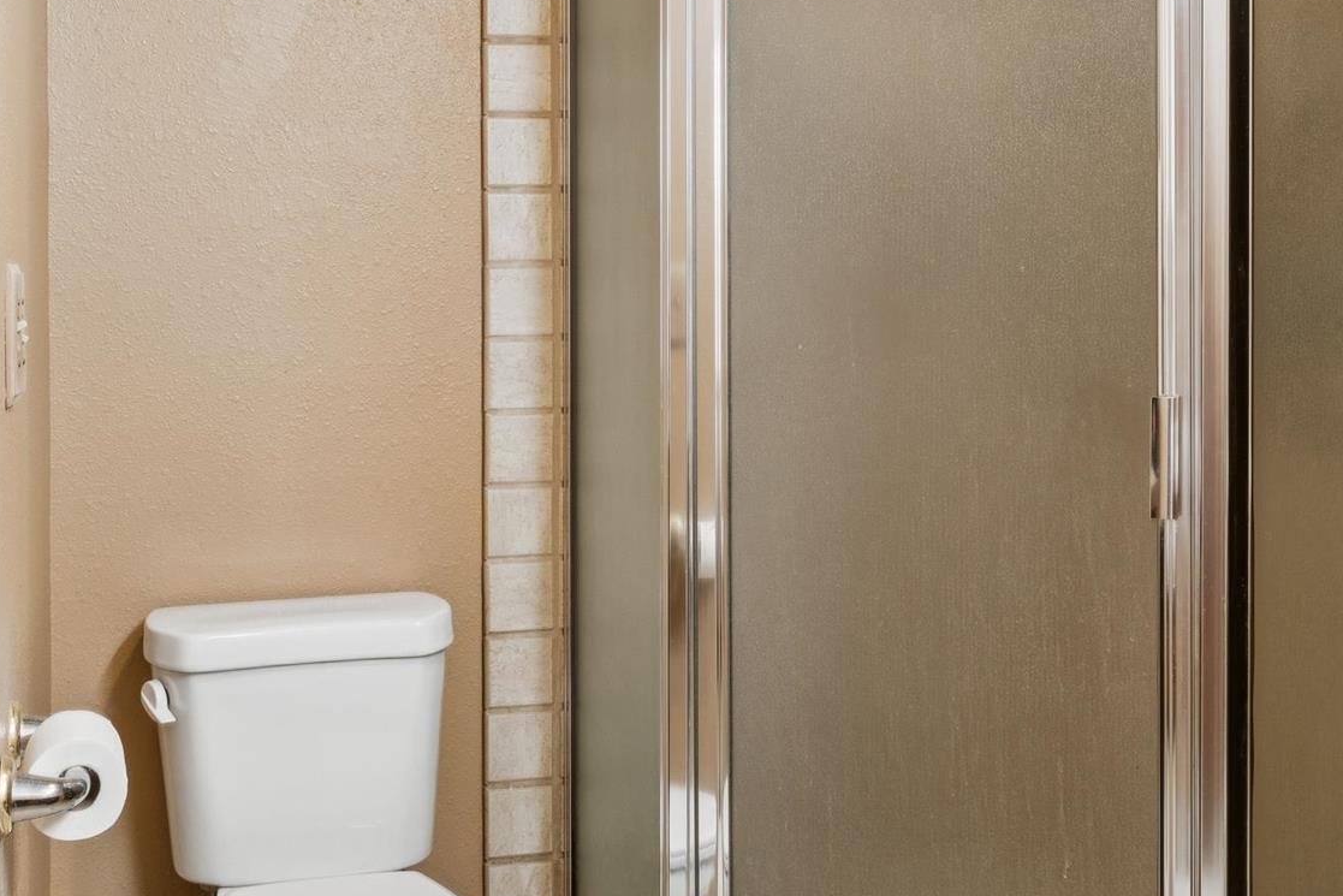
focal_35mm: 45
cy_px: 290
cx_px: 458
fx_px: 1672
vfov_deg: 29.7
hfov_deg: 43.2
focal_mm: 16.3
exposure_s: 1/1.67
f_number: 13
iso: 400
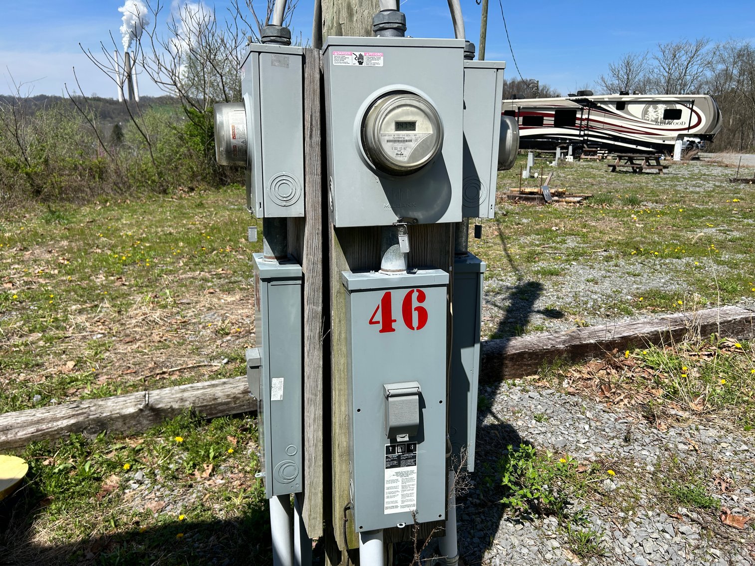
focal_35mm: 26
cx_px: 378
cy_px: 283
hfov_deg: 67.3
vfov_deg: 53.1
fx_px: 567
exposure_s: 1/4630
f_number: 1.5
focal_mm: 5.7
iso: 50
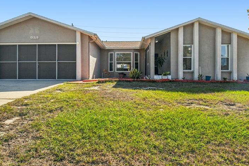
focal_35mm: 22
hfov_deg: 78.6
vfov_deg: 57.1
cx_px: 124
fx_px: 152
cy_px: 77
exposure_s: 1/250
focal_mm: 10
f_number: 7.1
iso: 100
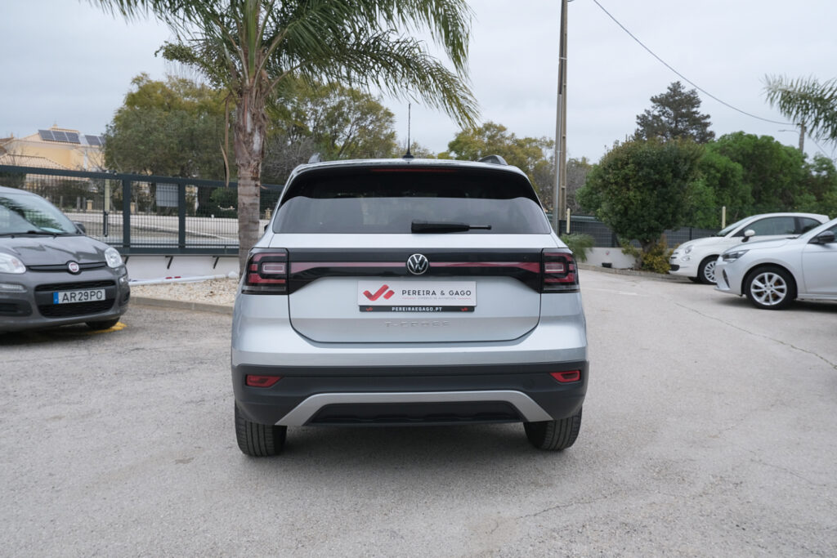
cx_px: 418
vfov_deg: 43.6
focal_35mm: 30
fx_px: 698
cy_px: 279
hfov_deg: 61.9
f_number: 9
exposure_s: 1/125
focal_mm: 20.3
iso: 640
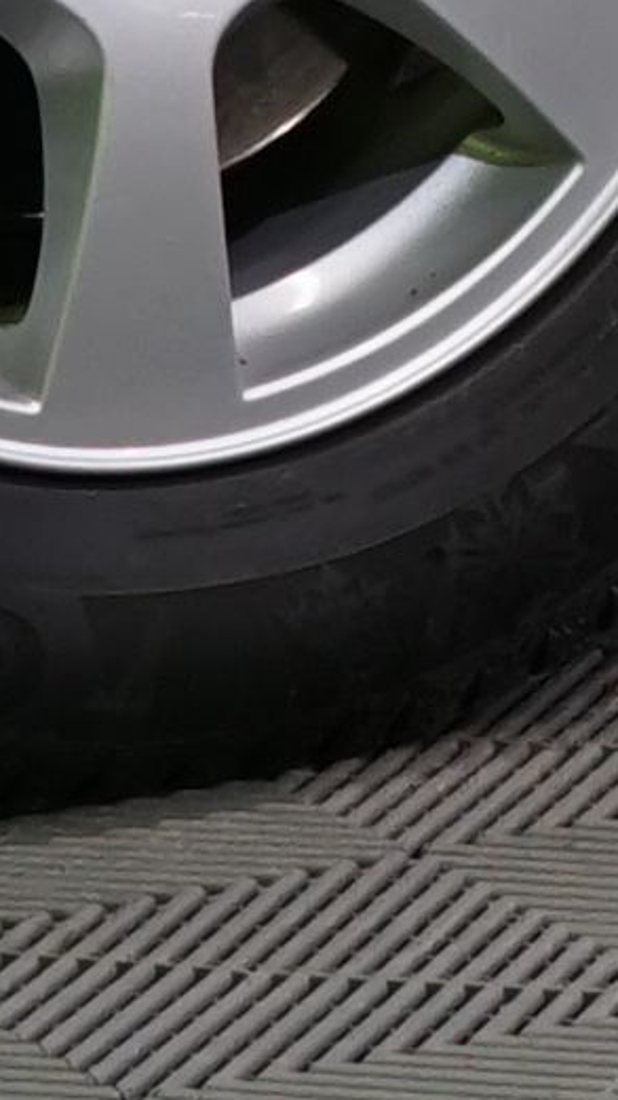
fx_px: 10897
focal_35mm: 374
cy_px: -1421
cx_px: 1382
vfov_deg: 5.6
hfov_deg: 3.2
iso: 500
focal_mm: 31
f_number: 5.6
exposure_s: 1/25
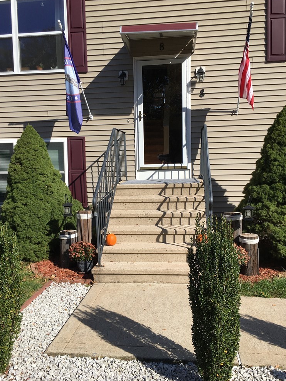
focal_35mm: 30
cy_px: 186
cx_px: 142
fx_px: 331
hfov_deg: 46.8
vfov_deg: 60.0
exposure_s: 1/1451
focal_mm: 4.15
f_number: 2.2
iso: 25
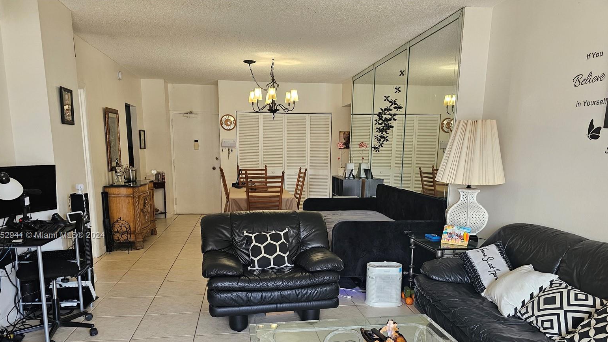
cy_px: 236
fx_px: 419
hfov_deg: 71.9
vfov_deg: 43.6
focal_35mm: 26
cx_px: 294
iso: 160
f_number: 1.7
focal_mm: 6.3
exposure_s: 1/120
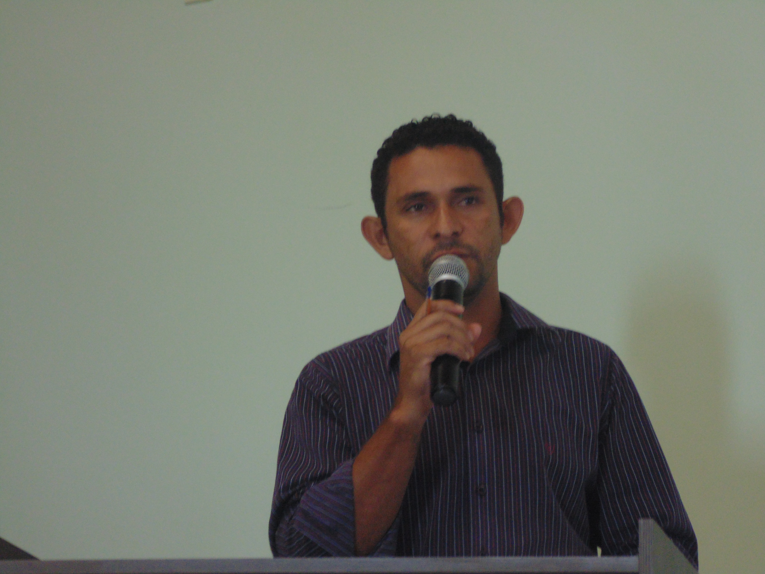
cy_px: 287
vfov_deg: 9.6
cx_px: 382
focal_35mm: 155
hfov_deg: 12.7
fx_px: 3425
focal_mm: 27.8
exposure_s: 1/30
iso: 250
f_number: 5.2
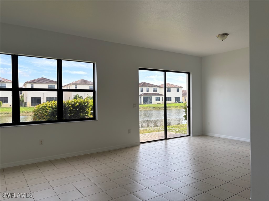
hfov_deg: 67.3
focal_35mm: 26
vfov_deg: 53.1
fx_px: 202
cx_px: 134
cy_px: 100
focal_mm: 5.96
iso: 50
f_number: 1.6
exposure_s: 1/399
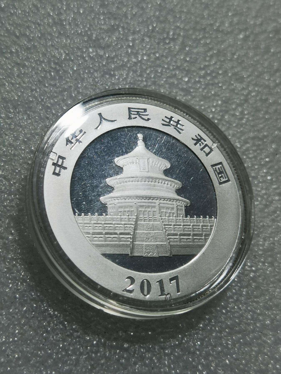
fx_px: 682
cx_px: 140
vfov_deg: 30.7
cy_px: 187
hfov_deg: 23.3
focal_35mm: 63
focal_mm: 6.67
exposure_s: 1/195
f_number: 1.9
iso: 50
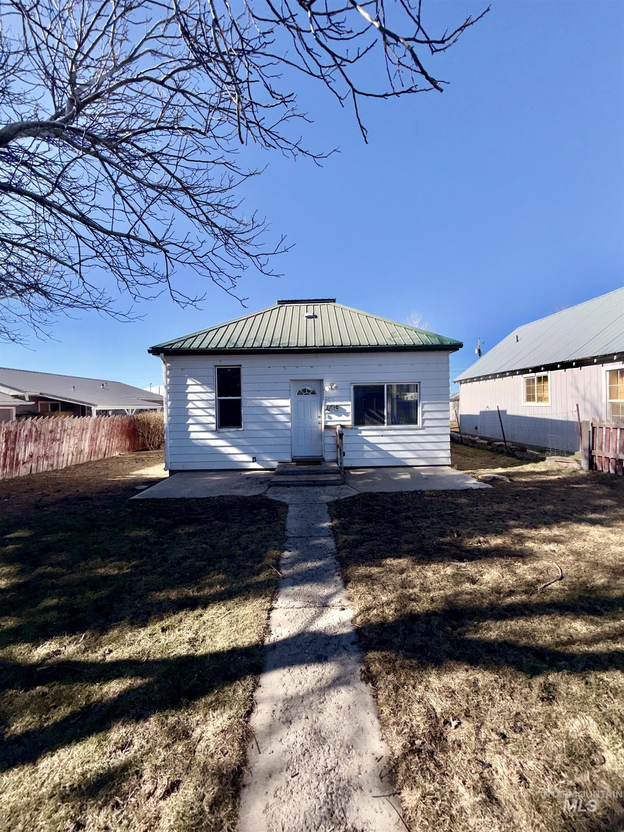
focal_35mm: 14
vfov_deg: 102.1
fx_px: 336
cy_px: 416
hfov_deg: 85.7
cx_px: 312
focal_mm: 2.22
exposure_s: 1/1259
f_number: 2.2
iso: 16
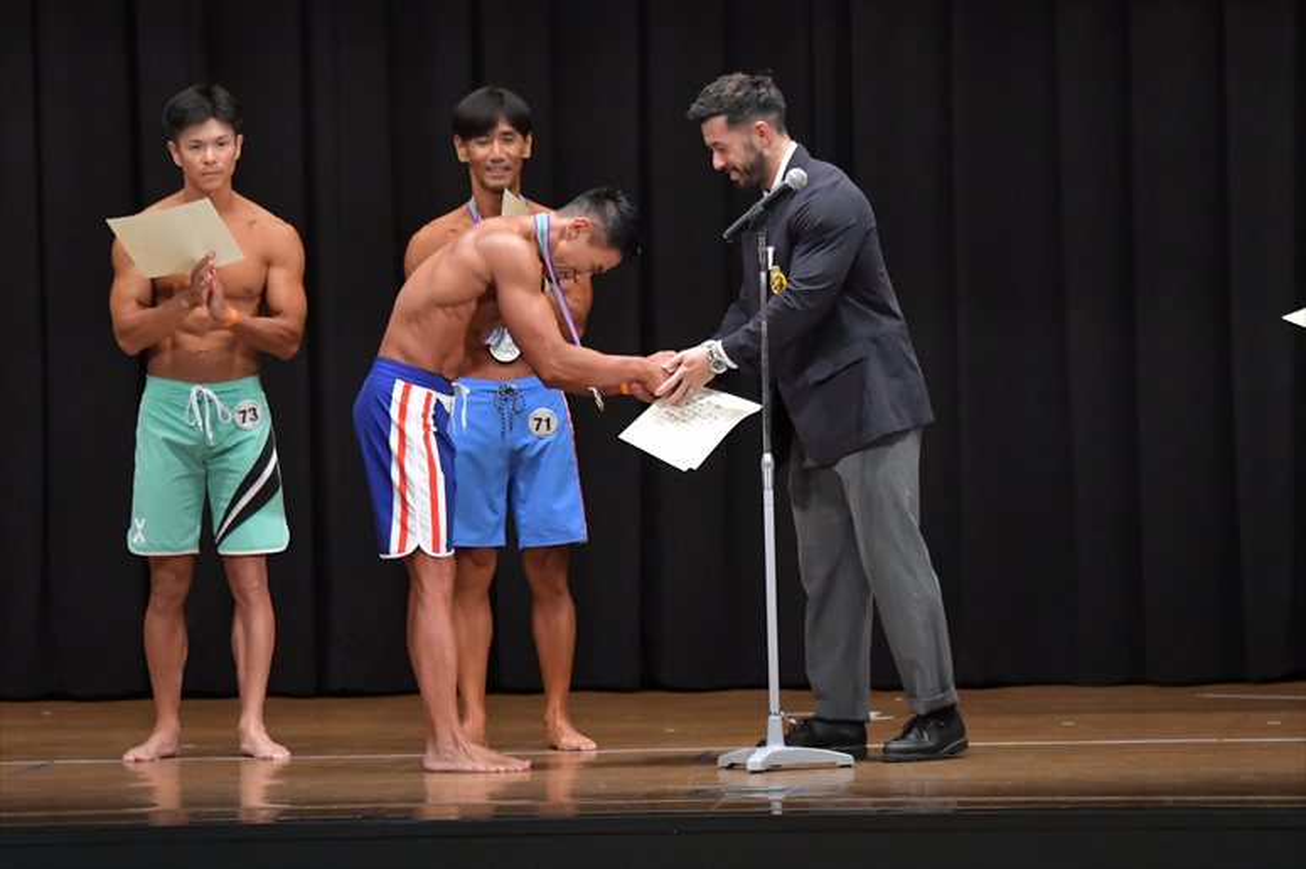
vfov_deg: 6.3
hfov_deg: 9.5
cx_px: 653
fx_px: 7869
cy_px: 434
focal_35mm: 217
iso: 6400
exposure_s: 1/400
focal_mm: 145
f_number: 5.6
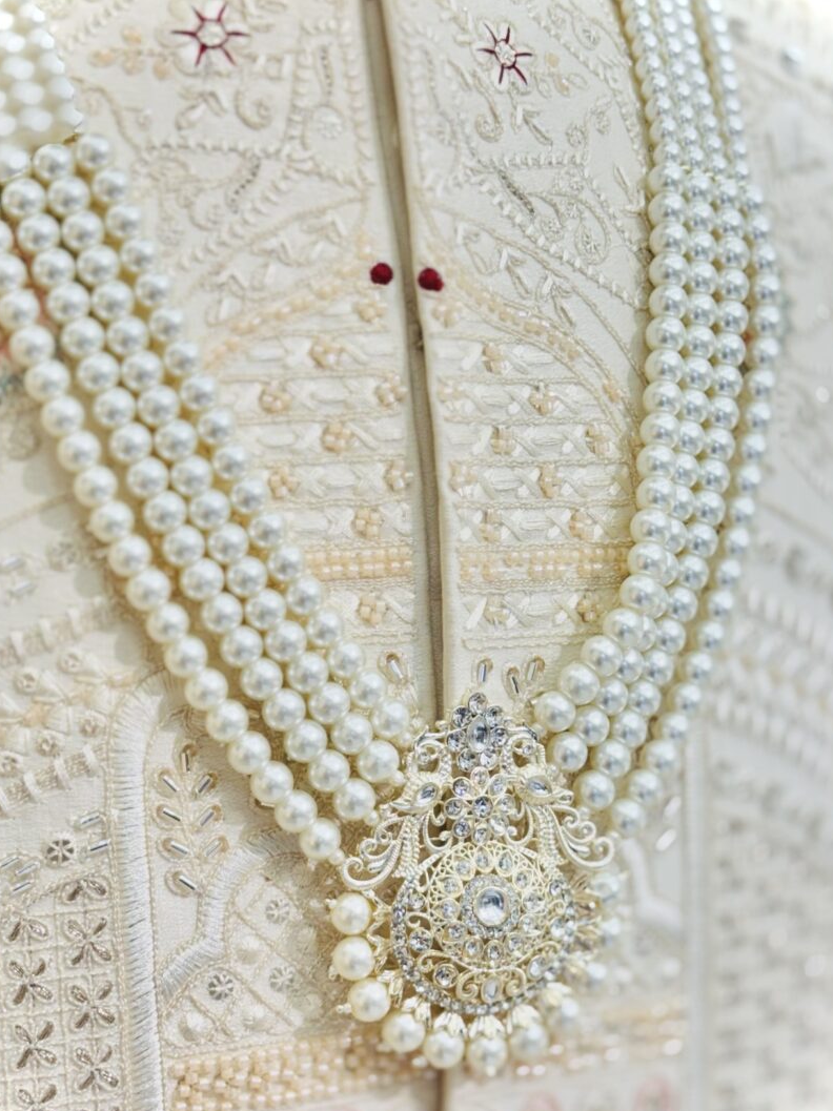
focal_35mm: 59
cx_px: 384
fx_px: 1894
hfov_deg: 24.8
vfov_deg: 32.7
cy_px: 598
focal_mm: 6.76
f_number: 1.78
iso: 64
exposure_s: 1/199
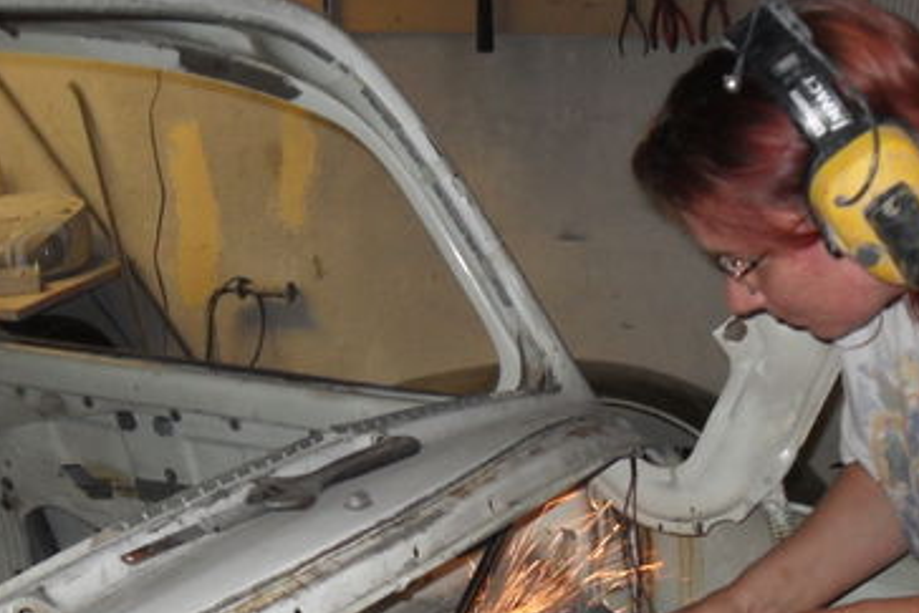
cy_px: 578
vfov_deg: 20.7
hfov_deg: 30.8
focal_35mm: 64
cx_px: 707
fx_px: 1634
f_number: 2.8
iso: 200
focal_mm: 6.2
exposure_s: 1/45
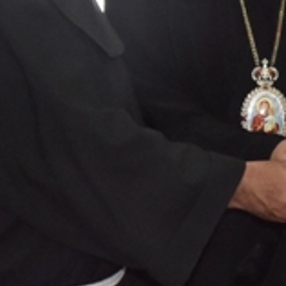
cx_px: 250
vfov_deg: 10.2
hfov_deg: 10.2
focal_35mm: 171
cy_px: 75
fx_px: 1598
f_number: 11
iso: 3200
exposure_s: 1/250
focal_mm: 31
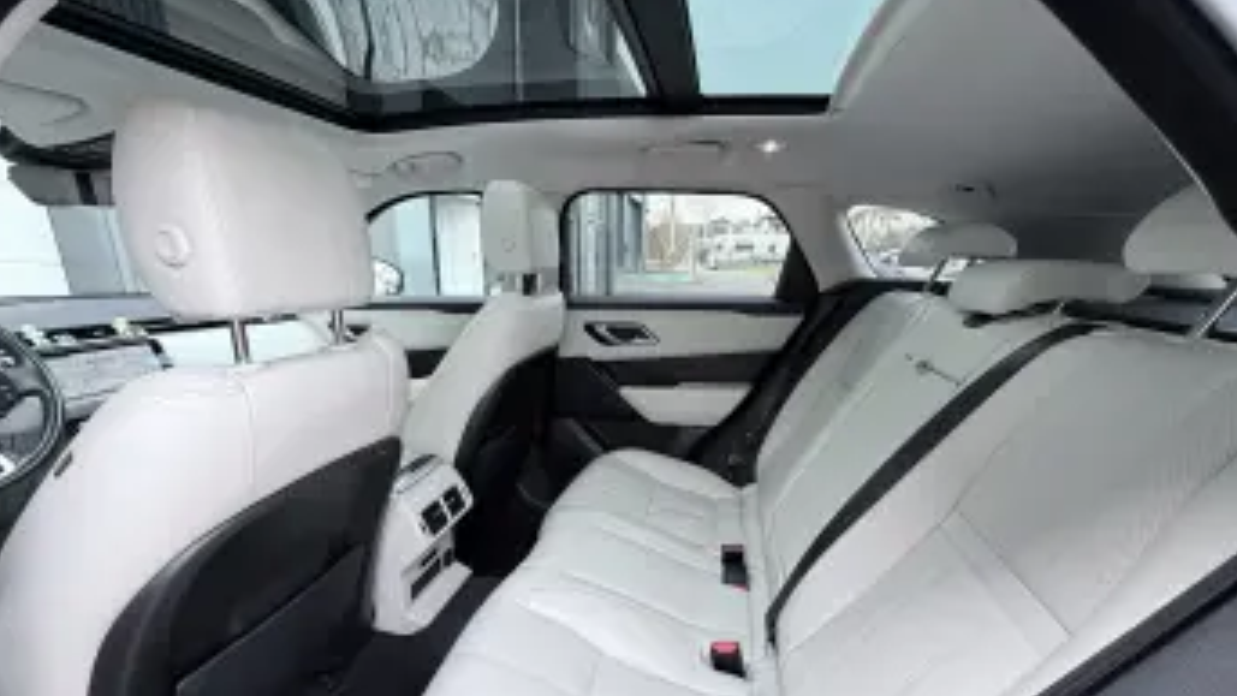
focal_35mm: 16
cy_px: 436
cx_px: 617
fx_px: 525
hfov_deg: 99.4
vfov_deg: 66.1
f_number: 2.2
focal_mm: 2.22
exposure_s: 1/121
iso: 80
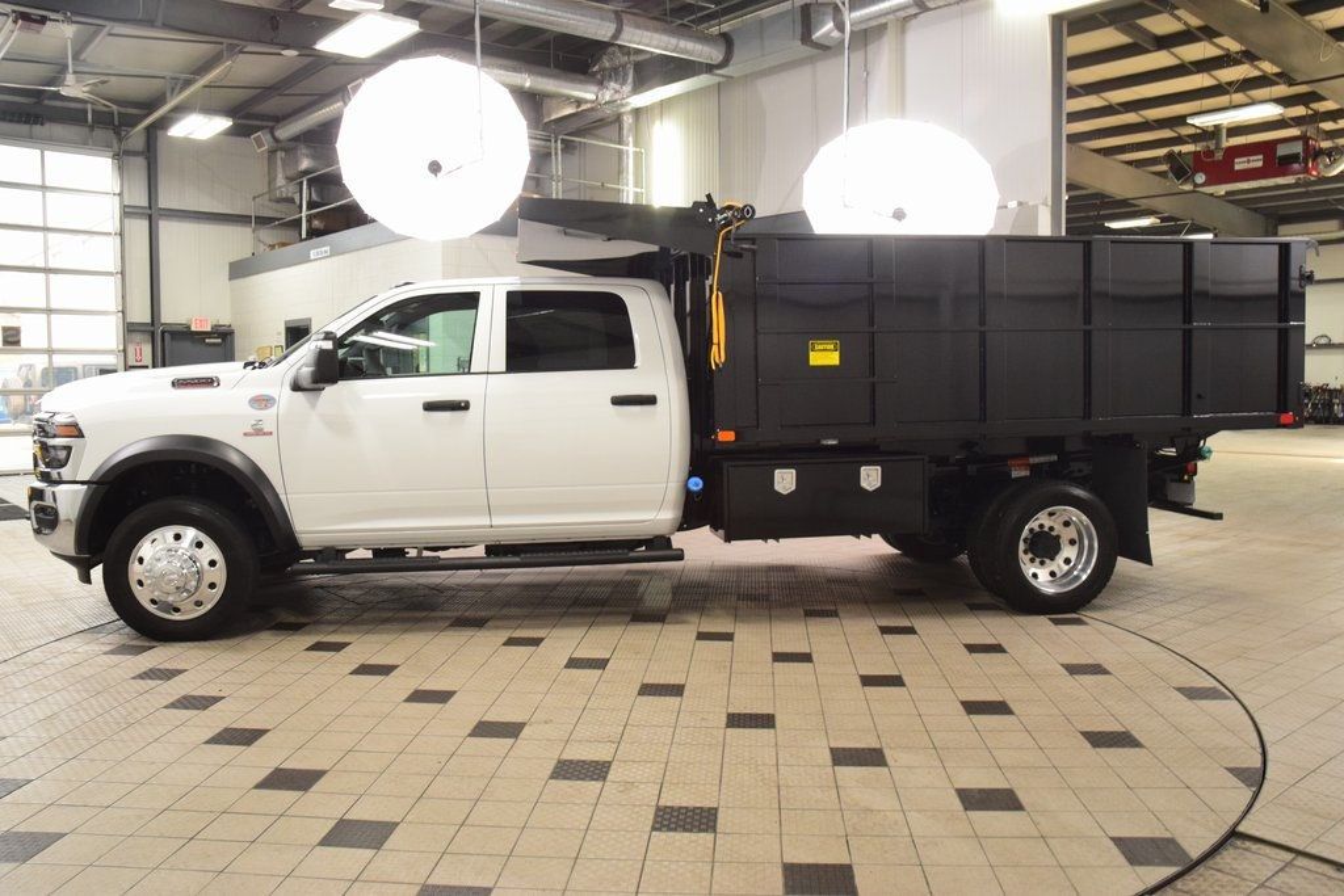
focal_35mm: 27
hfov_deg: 67.4
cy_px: 448
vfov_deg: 47.9
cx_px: 672
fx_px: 1008
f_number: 7.1
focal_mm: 18
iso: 1600
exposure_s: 1/60
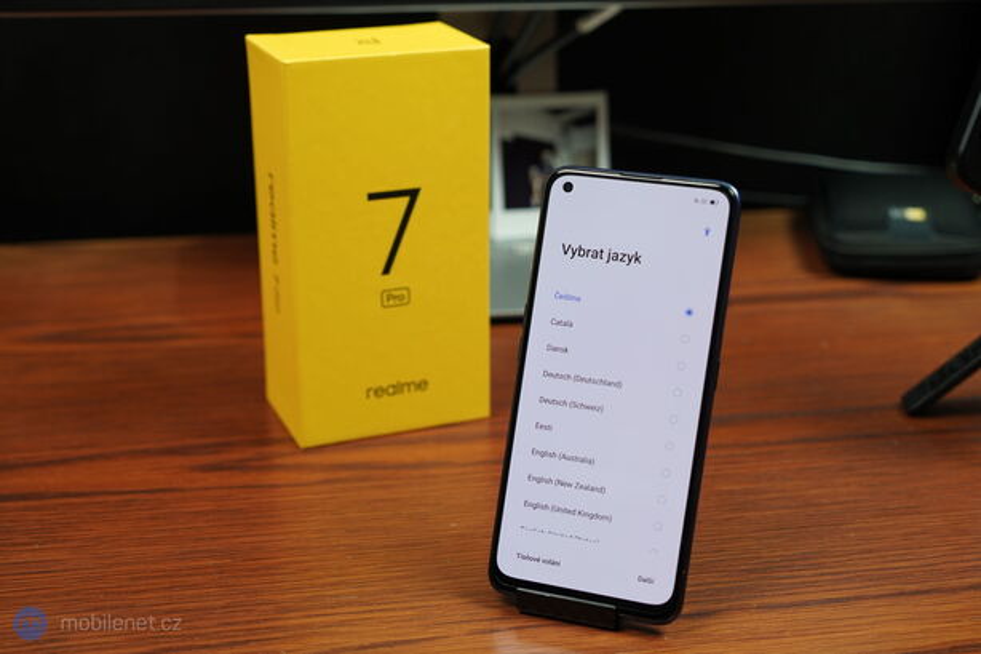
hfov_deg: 42.8
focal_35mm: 46
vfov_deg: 29.2
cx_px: 490
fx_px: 1253
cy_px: 327
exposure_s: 1/60
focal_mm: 46
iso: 400
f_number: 4.5
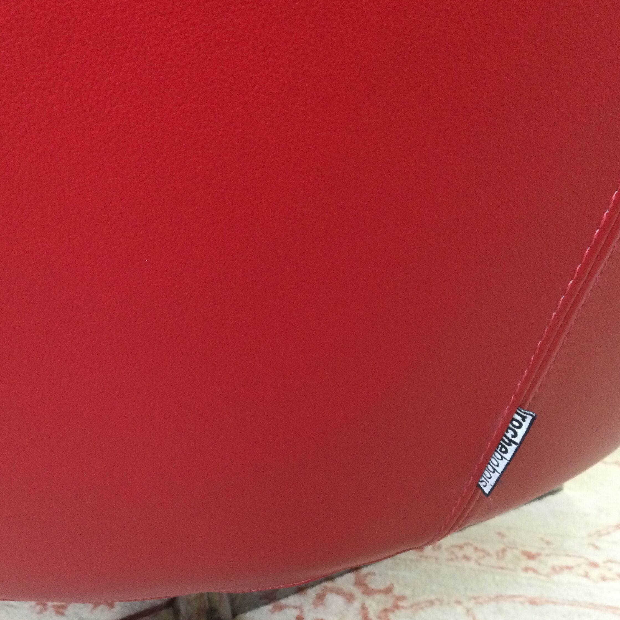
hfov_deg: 41.4
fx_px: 811
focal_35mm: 40
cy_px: 319
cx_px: 213
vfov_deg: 41.9
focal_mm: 3.3
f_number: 2.4
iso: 160
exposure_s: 1/33
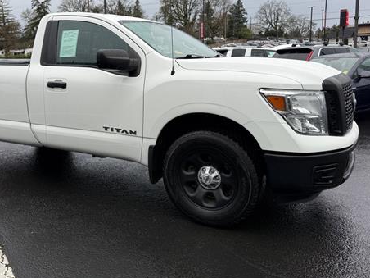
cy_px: 117
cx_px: 129
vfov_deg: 41.7
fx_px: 363
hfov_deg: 53.1
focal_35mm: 34
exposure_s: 1/1122
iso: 80
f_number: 1.78
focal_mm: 6.76
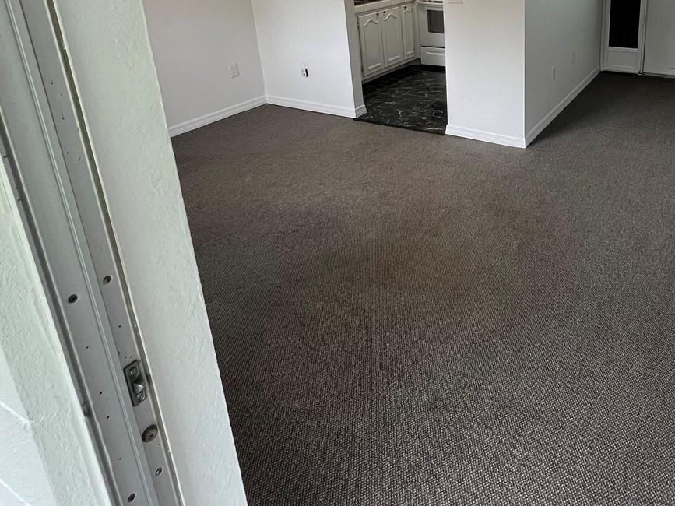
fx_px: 468
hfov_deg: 67.9
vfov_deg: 52.2
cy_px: 83
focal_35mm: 24
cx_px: 490
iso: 100
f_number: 1.8
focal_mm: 1.57
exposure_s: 1/99
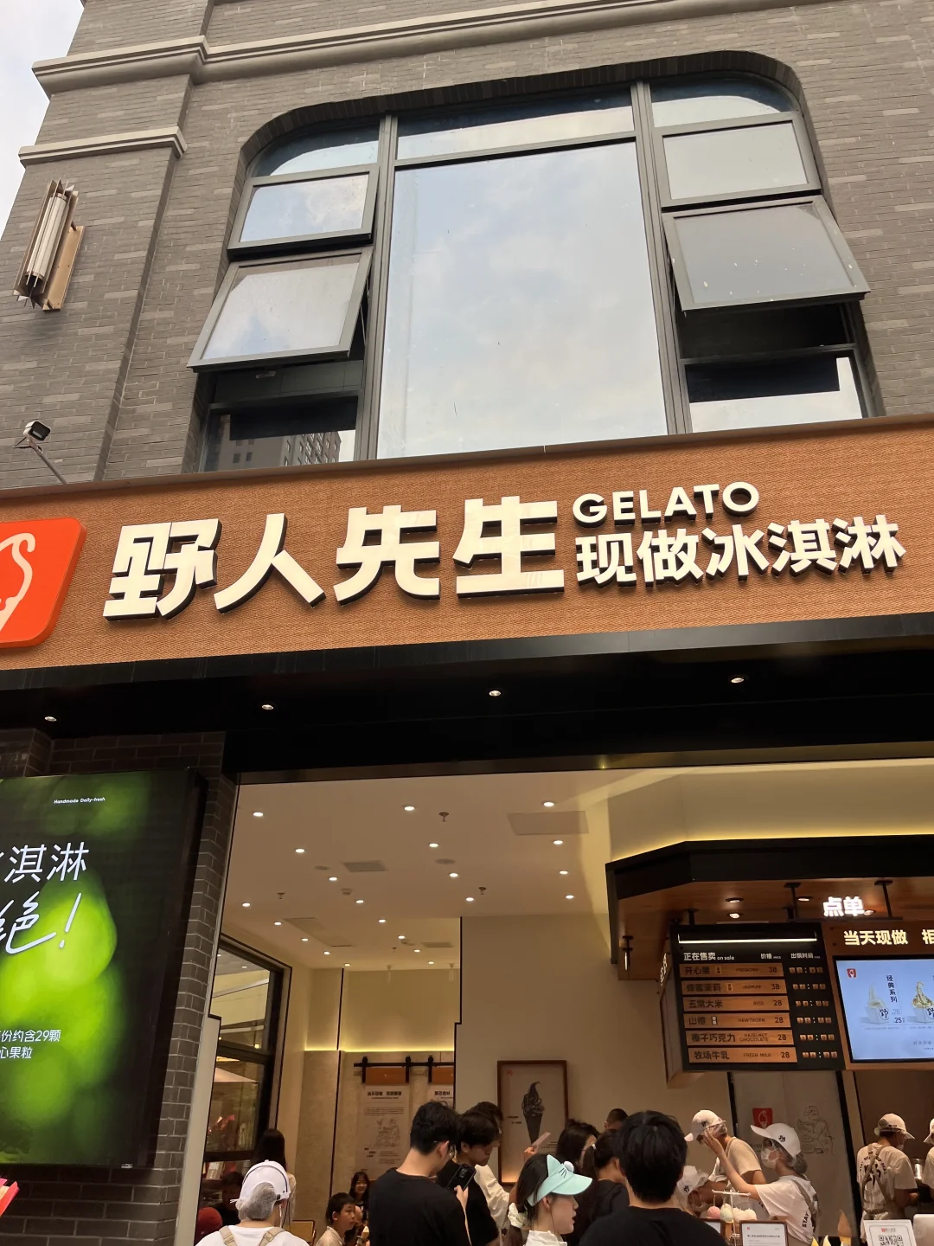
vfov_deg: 67.3
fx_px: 935
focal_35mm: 26
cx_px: 467
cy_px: 623
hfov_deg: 53.1
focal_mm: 5.1
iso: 50
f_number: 1.6
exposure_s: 1/483
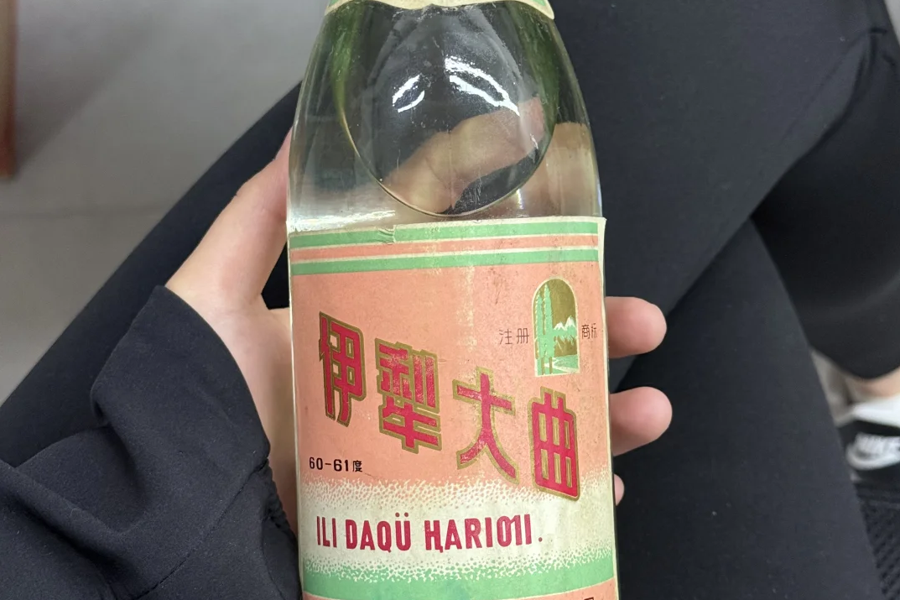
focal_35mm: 67
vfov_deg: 20.3
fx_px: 1675
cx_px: 452
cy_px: 261
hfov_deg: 30.1
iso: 250
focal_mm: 6.76
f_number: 1.78
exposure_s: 1/33
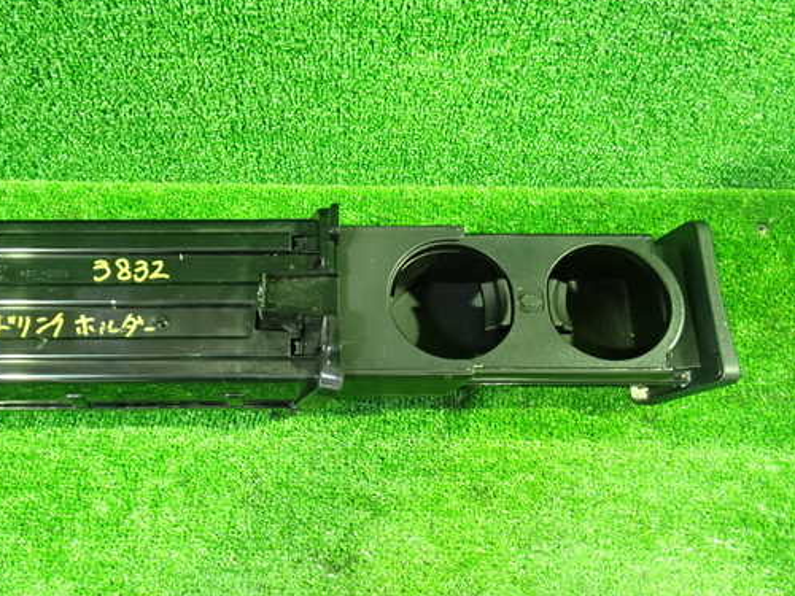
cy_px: 308
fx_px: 827
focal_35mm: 36
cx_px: 326
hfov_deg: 51.1
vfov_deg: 39.7
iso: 800
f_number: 2.3
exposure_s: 1/15
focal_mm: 5.4
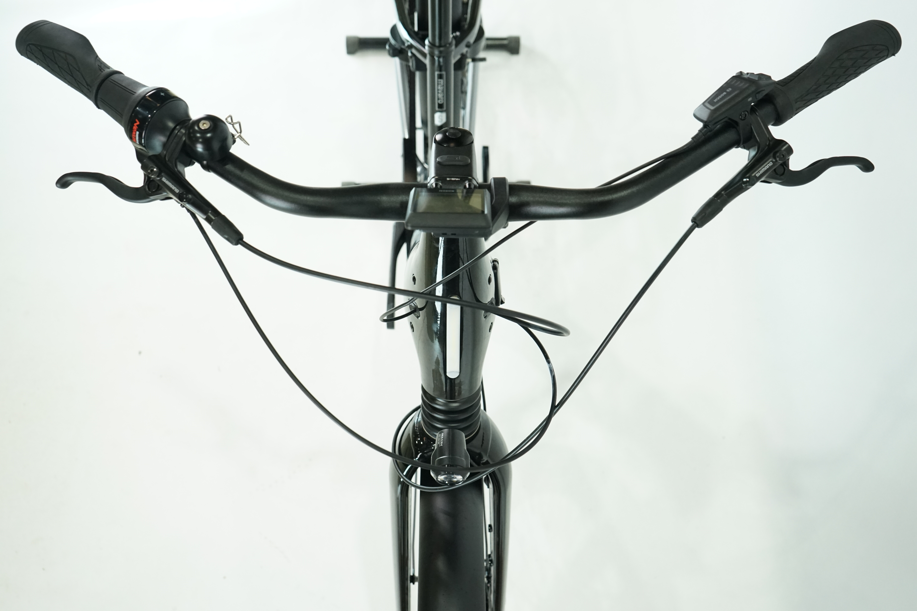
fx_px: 891
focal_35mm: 35
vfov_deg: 37.9
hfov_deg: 54.4
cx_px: 458
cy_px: 306
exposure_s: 1/200
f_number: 5.6
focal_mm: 35
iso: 2500
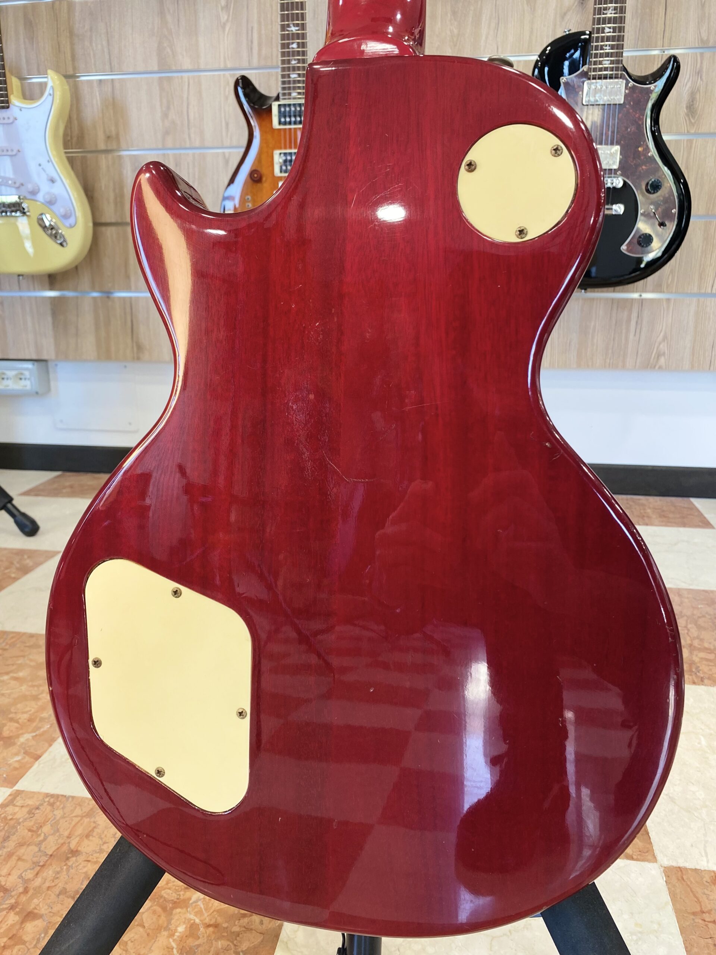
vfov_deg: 67.3
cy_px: 478
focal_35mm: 26
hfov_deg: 53.1
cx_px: 358
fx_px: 717
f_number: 1.8
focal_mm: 4.25
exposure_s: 1/50
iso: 100
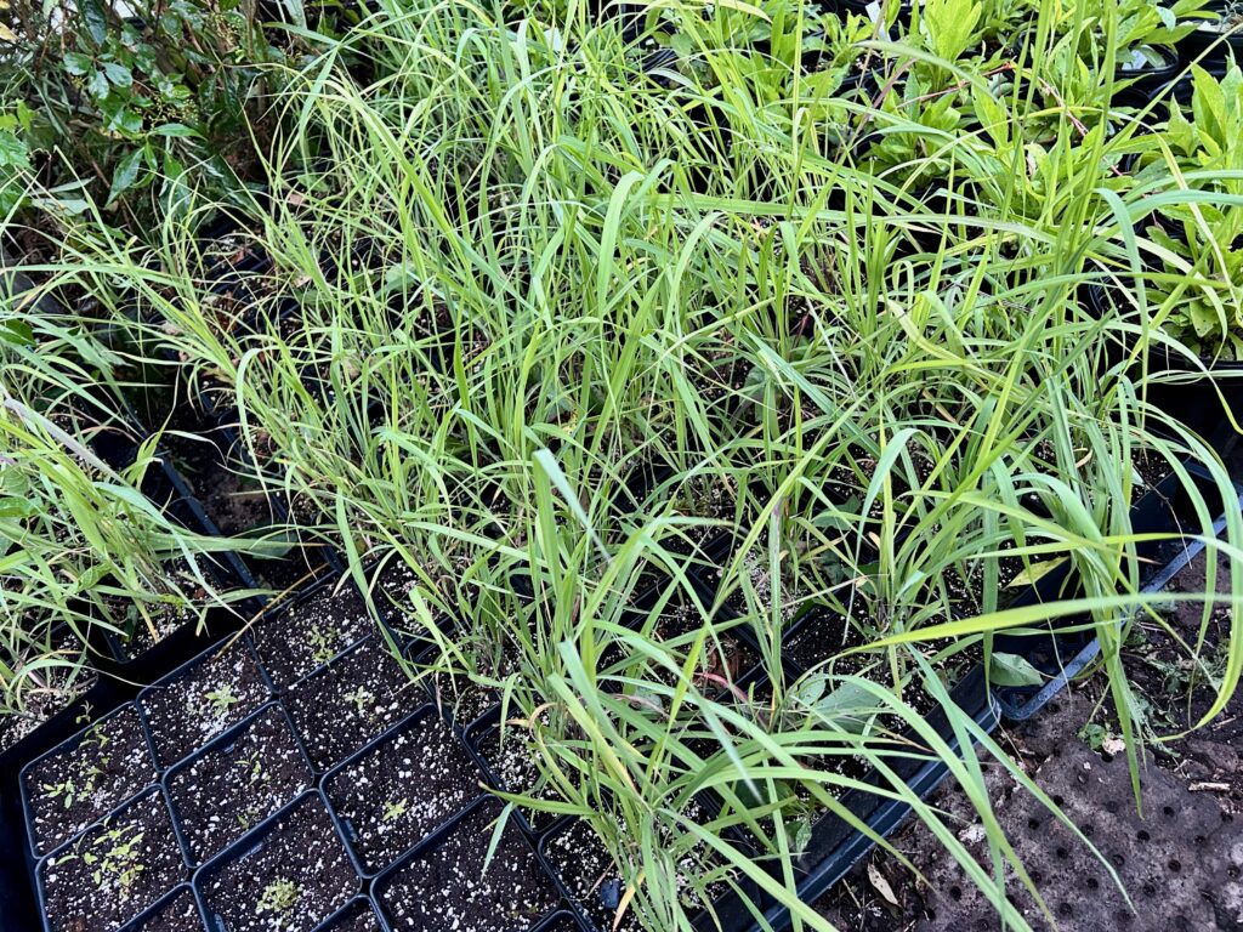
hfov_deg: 67.3
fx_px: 934
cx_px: 622
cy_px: 466
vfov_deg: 53.1
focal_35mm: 26
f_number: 1.5
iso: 400
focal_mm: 5.7
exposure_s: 1/60
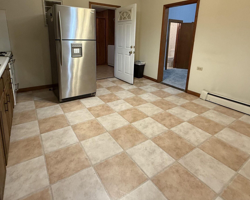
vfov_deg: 66.6
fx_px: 148
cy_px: 70
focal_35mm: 20
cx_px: 116
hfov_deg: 80.2
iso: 400
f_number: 2.2
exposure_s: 1/60
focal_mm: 2.22
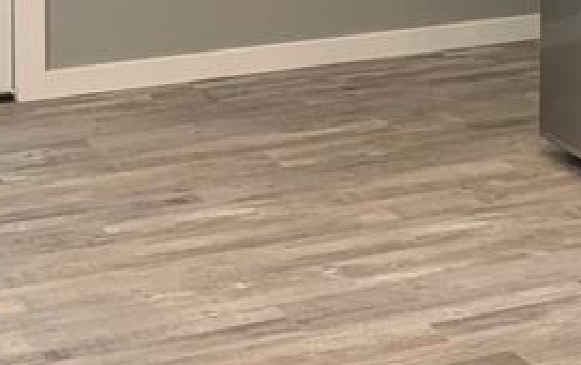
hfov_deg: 19.9
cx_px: 388
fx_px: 1648
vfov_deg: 12.0
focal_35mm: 104
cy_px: -210
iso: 80
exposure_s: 1/60
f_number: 1.8
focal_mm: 4.25
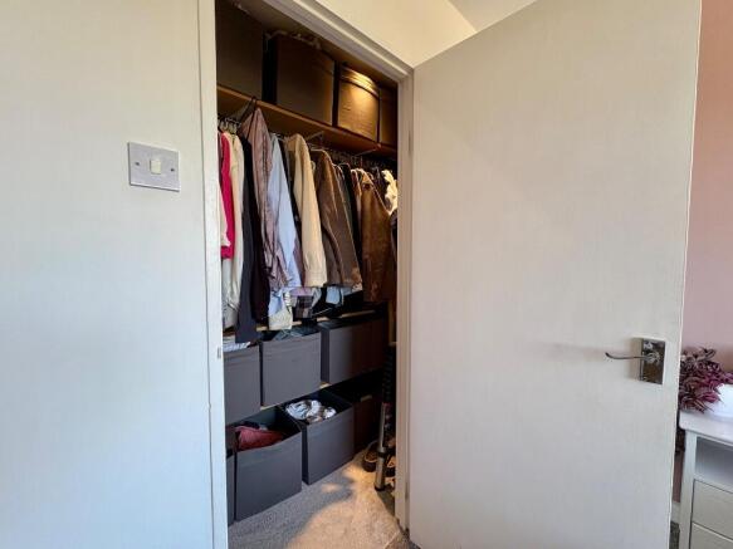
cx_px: 366
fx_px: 296
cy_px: 274
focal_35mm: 14
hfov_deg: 102.1
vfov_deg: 85.7
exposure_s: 1/50
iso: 125
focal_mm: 2.22
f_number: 2.2
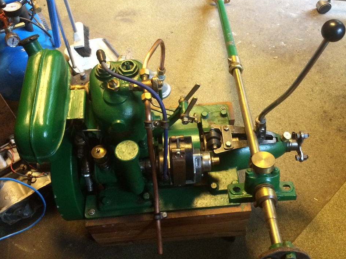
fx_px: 370
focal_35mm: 37
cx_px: 196
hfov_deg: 50.0
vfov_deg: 38.4
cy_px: 95
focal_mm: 4.15
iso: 320
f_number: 2.2
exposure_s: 1/33
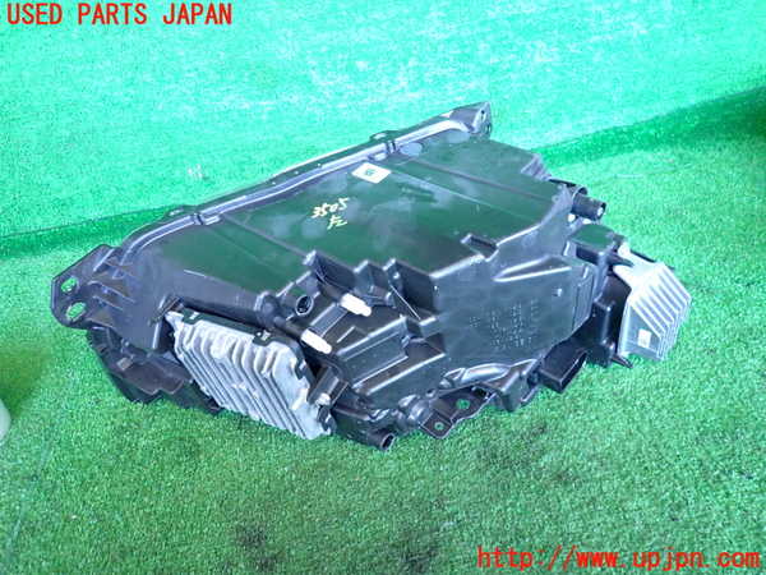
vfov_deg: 54.9
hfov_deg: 69.4
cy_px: 288
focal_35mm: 25
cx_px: 383
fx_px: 553
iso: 640
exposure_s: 1/30
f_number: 2
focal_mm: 4.5
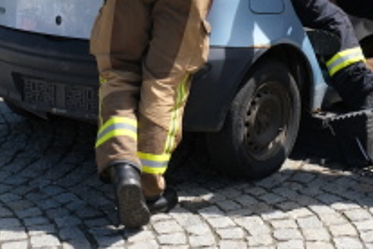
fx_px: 953
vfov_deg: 14.6
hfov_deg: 22.1
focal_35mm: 92
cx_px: 218
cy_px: -10
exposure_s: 1/250
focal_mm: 25.4
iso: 400
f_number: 10
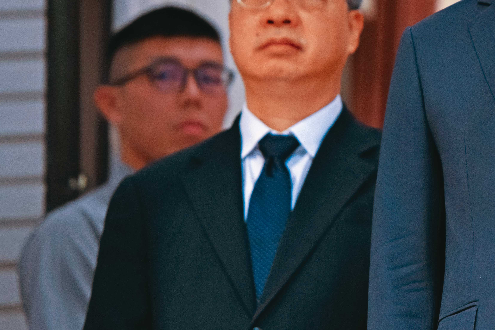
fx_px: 6145
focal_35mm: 447
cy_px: 47
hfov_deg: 4.6
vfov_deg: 3.1
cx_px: 558
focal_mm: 180
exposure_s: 1/125
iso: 800
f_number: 3.3
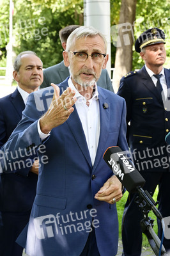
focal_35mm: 70
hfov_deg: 19.4
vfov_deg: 28.9
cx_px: 85
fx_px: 497
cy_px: 128
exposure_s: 1/200
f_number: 8
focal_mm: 70
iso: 1000
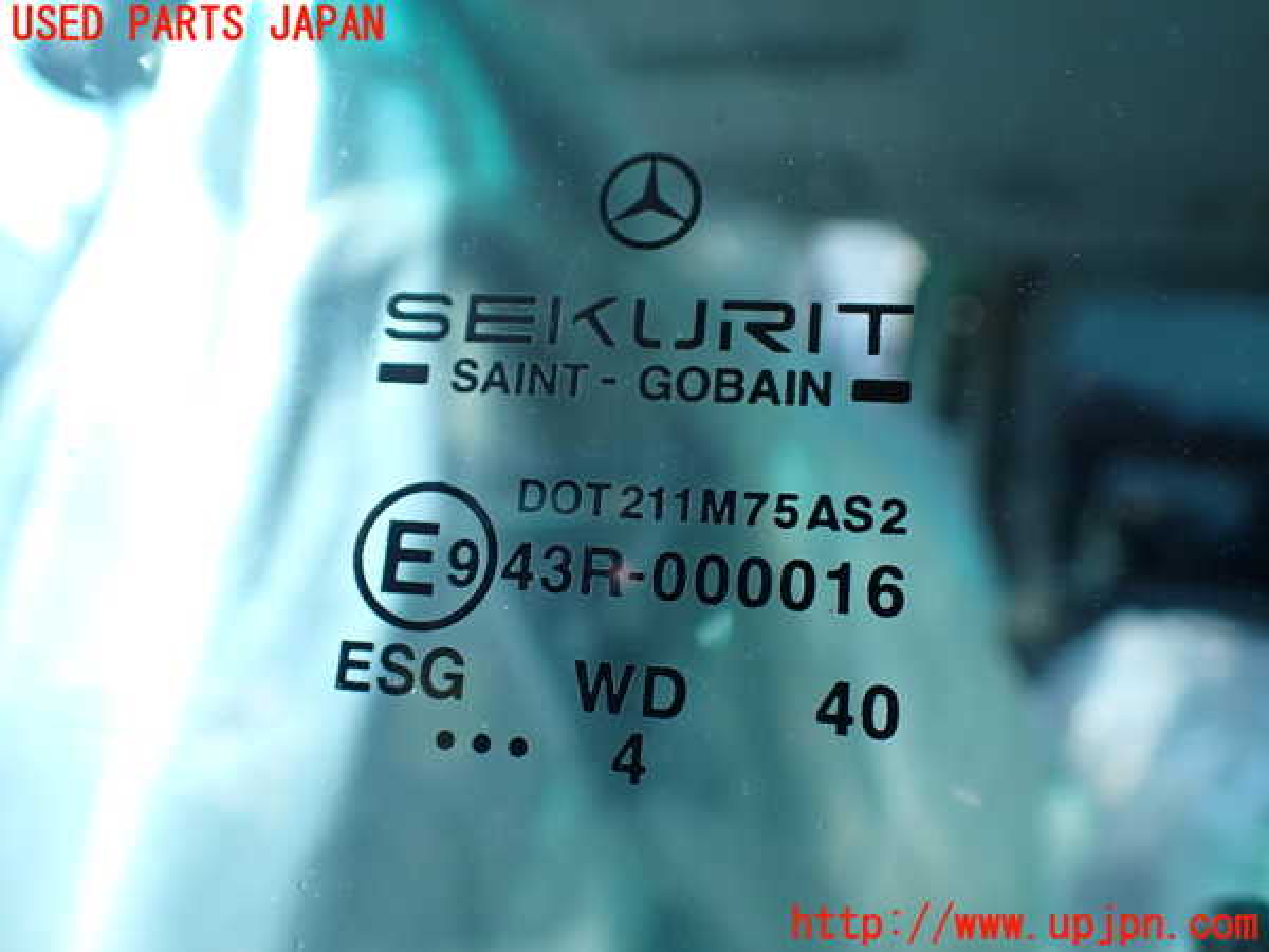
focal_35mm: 30
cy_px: 476
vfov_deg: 46.8
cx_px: 634
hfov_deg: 60.0
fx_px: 1100
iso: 100
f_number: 2.3
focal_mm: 5.4
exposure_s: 1/200
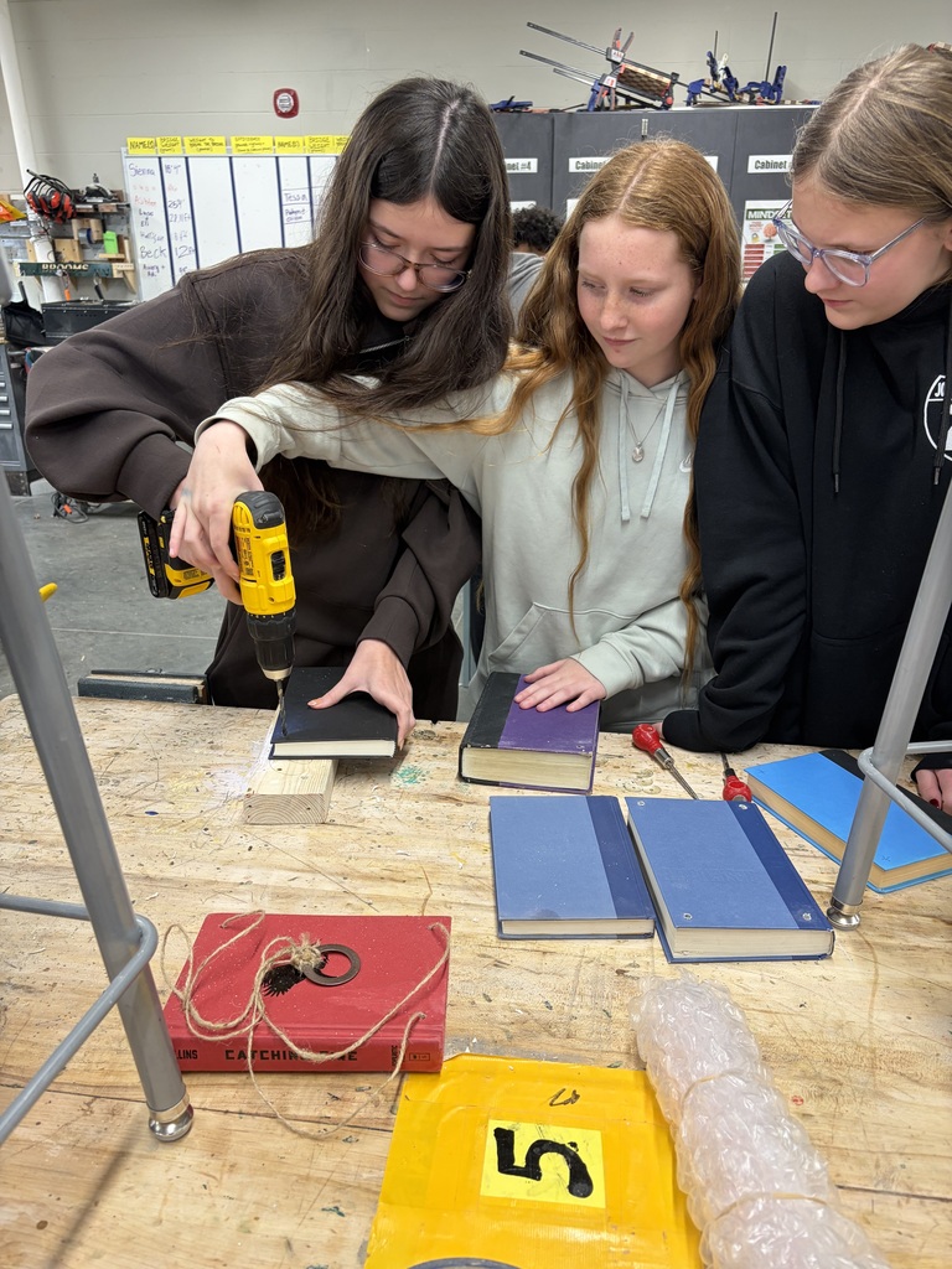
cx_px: 476
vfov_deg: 67.3
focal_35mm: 26
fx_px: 953
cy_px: 634
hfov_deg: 53.1
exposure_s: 1/60
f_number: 1.6
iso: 80
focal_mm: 5.96
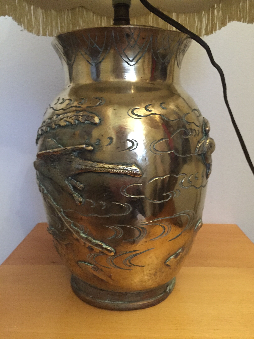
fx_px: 284
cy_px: 170
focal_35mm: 29
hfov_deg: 48.2
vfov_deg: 61.7
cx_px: 127
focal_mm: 4.15
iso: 500
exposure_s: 1/17
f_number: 2.2
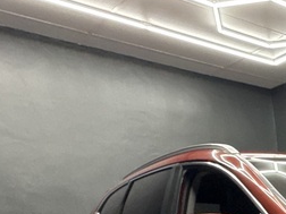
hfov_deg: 24.4
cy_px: 336
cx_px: 452
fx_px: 471
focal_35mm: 57
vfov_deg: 21.0
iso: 500
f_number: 2.2
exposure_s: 1/100
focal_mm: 2.22
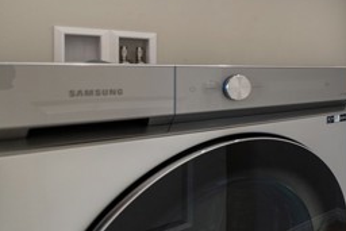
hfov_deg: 42.3
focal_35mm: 35
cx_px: 384
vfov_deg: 37.5
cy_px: 76
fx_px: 337
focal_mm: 14
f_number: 2.8
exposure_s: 1/125
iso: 900
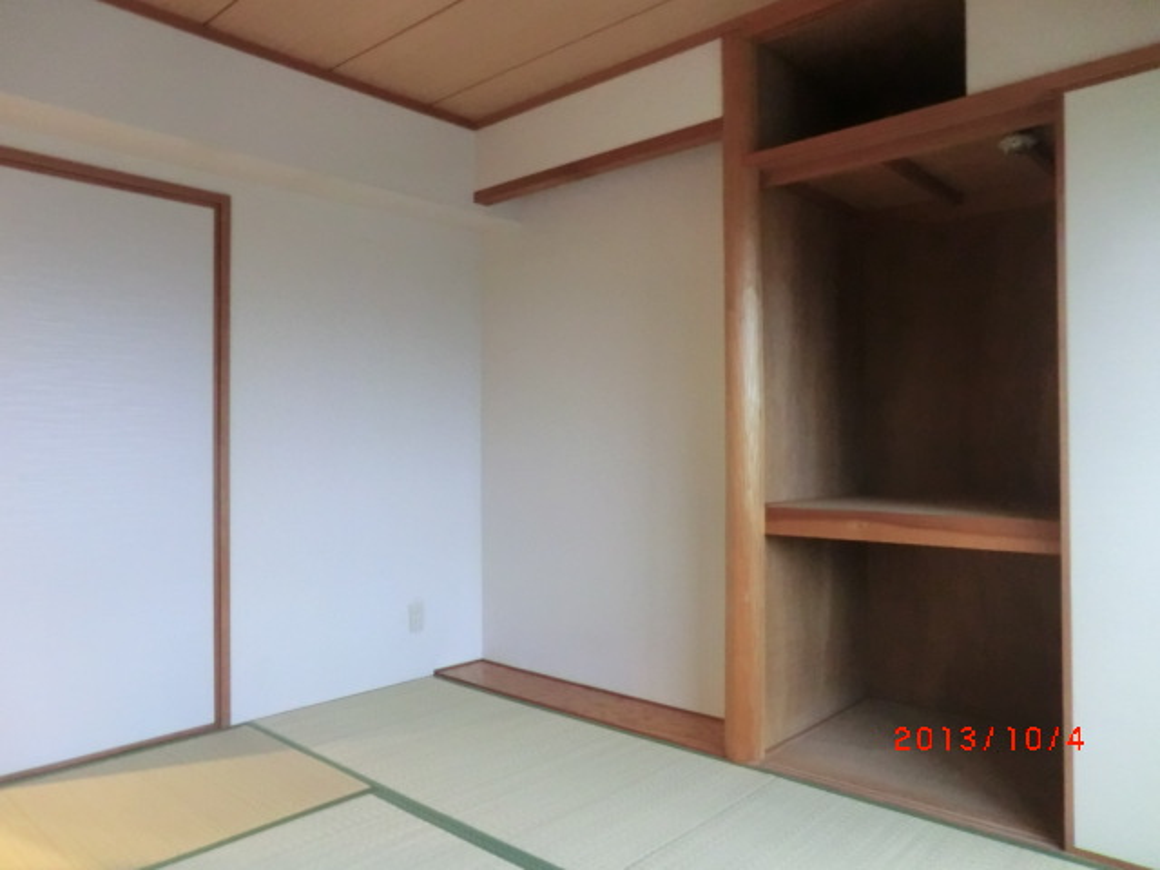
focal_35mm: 24
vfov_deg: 56.8
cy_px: 435
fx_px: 804
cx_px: 580
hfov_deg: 71.6
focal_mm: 4.3
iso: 800
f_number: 3.2
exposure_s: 1/25
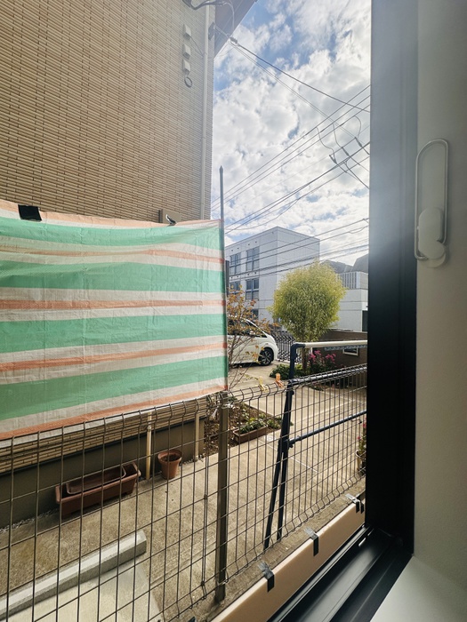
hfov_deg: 85.7
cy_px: 311
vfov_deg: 102.1
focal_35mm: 14
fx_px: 252
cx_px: 234
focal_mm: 2.22
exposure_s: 1/1490
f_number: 2.2
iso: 50
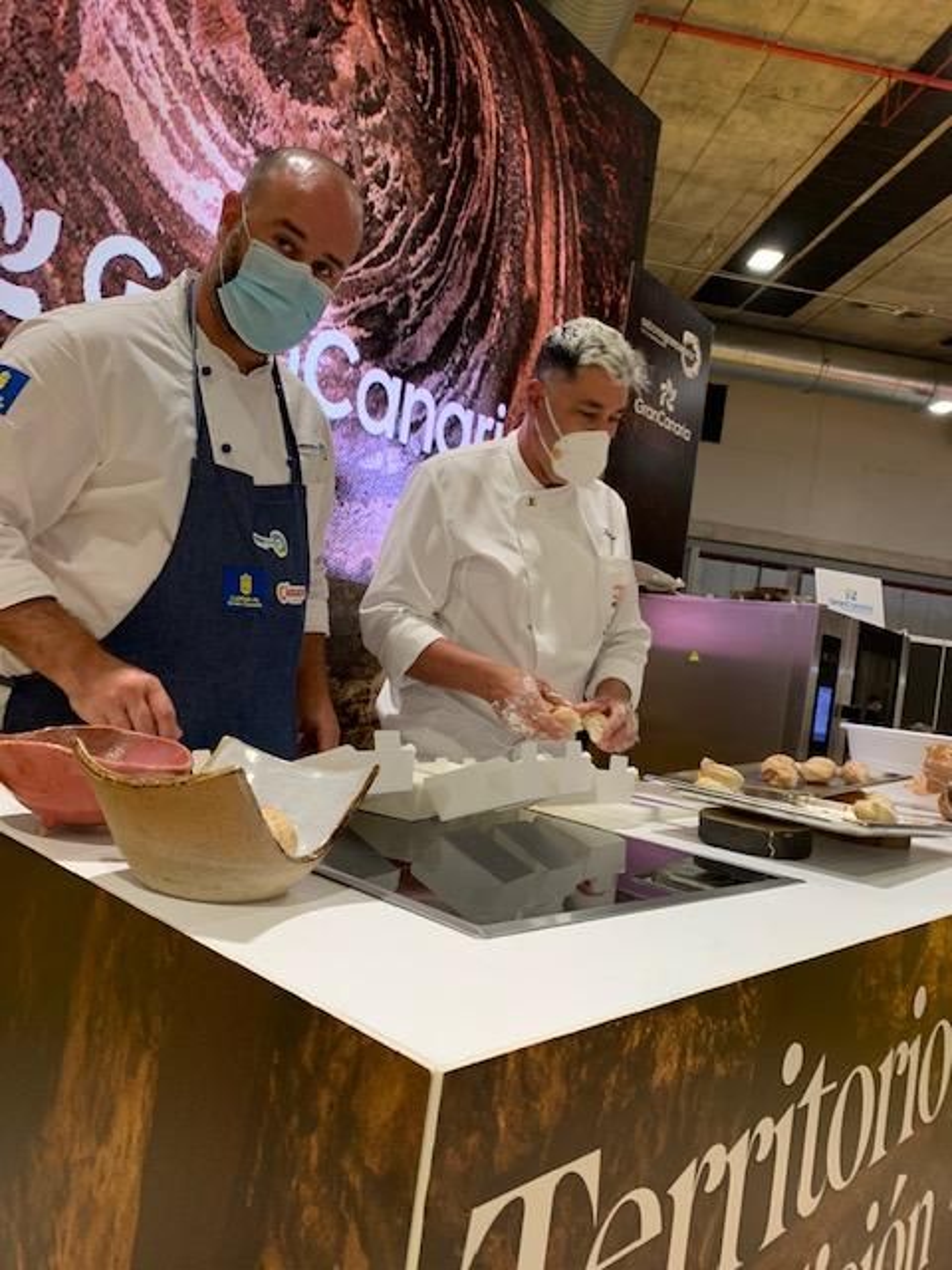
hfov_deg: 53.1
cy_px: 635
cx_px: 476
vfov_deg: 67.3
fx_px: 953
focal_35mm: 26
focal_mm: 4.25
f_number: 1.8
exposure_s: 1/50
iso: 80
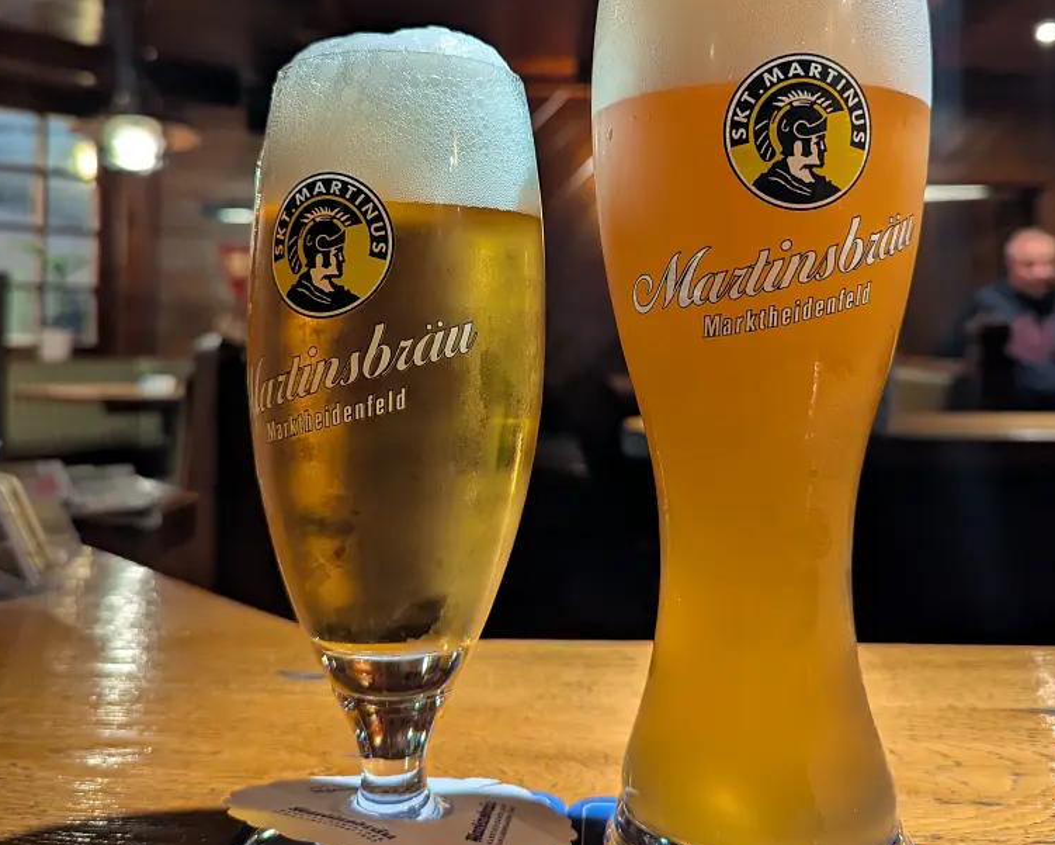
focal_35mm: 32
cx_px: 537
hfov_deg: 55.7
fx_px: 999
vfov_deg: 45.3
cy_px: 302
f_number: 1.85
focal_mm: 6.81
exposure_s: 1/25
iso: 221
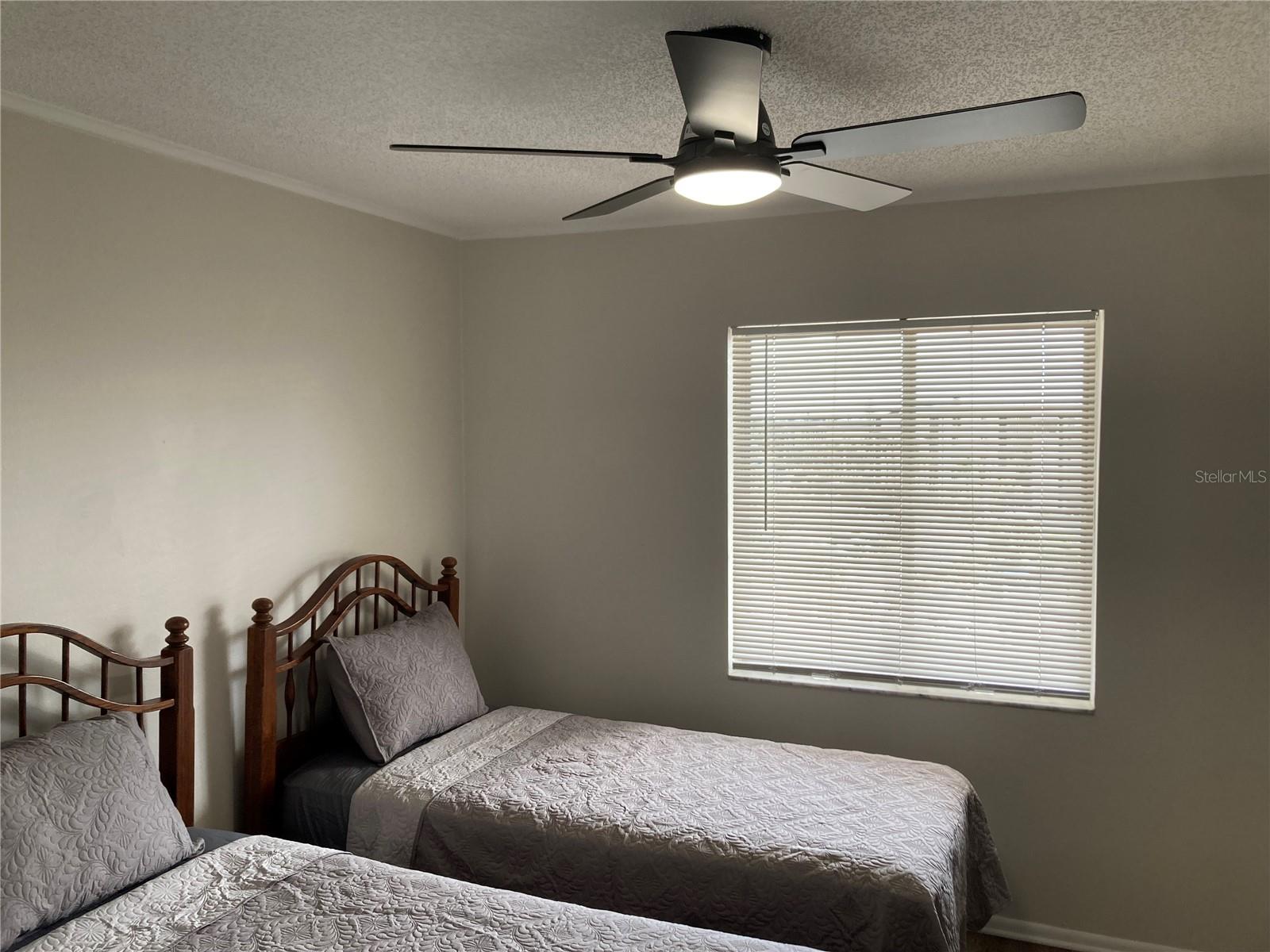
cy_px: 476
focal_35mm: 28
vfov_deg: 49.7
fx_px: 1027
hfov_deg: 63.4
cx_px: 635
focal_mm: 3.99
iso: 32
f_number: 1.8
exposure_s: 1/121
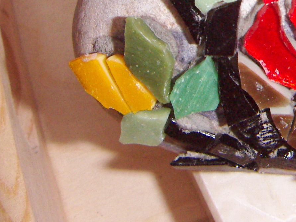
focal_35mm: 83
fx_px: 710
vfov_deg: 17.6
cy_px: 30
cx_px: 325
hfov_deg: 22.3
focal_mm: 4.7
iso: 200
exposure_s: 1/50
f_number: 6.7
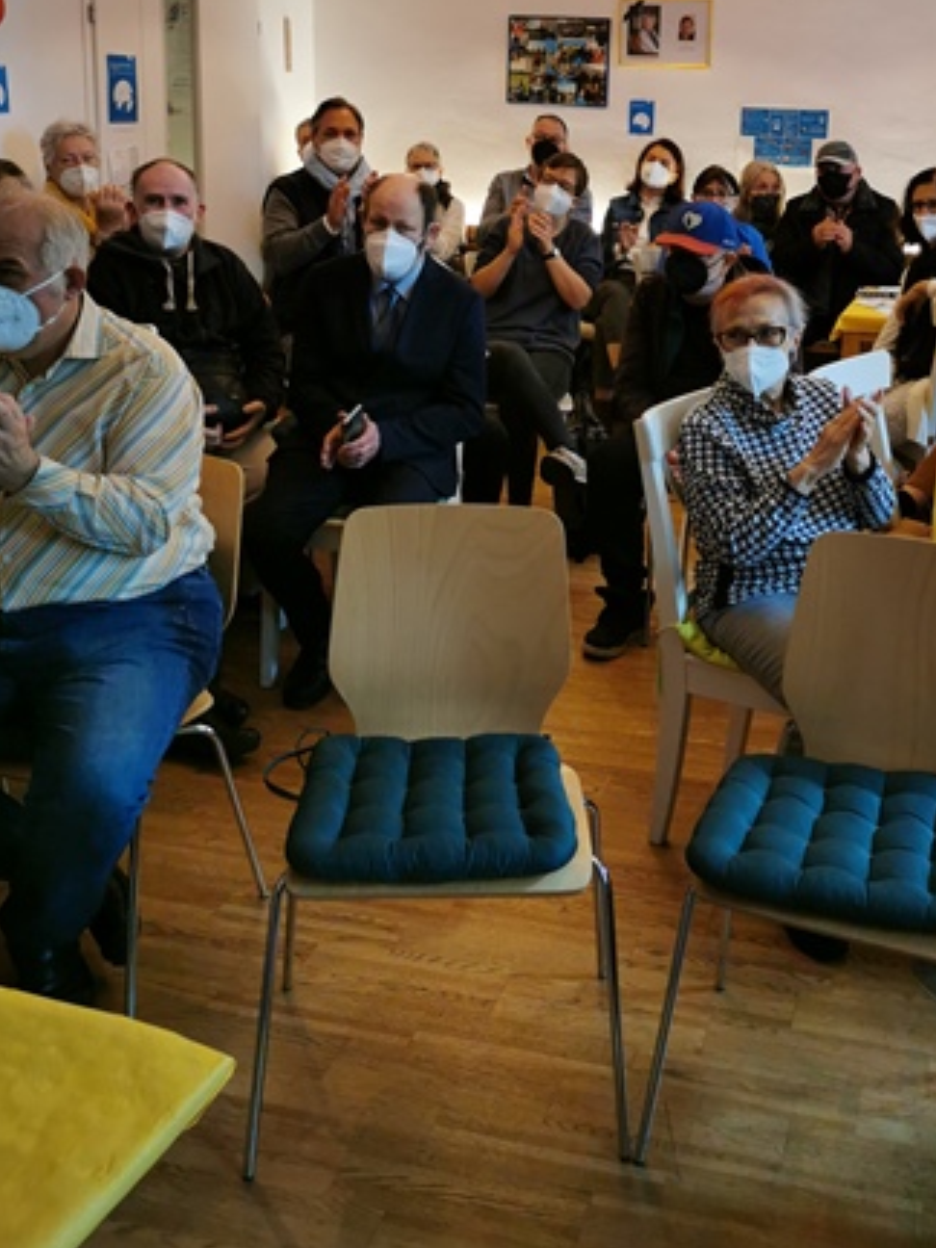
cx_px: 633
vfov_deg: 45.6
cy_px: 352
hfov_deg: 35.6
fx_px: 1442
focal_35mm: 40
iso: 160
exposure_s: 1/100
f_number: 1.8
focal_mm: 5.58
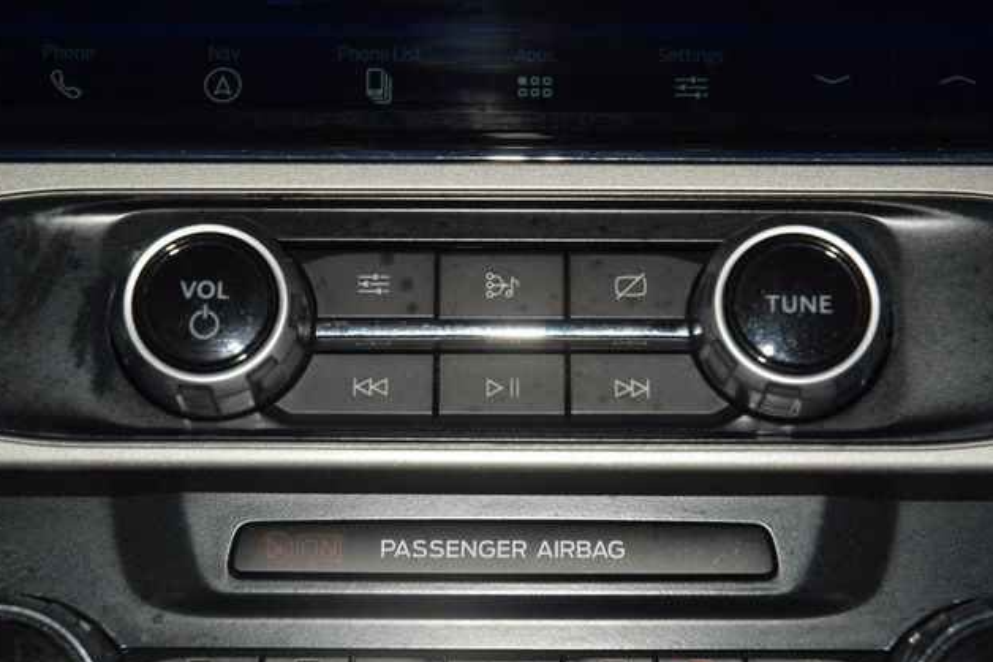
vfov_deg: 12.8
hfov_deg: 19.1
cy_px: 336
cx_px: 495
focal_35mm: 107
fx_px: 2952
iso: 100
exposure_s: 1/125
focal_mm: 70
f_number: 8
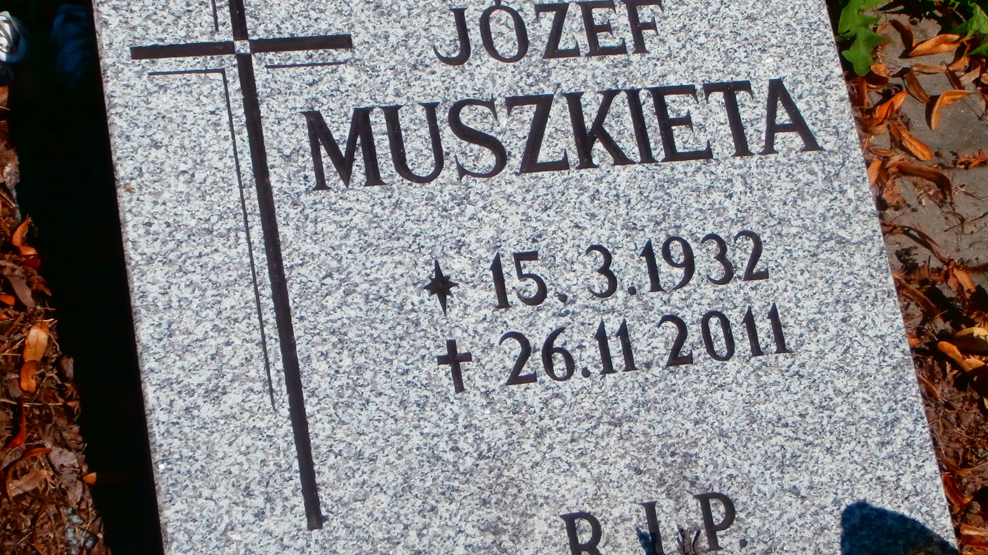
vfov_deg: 16.1
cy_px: 205
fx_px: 1965
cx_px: 477
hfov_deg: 28.2
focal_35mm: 75
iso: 100
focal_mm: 8.29
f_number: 4.2
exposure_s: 1/1600
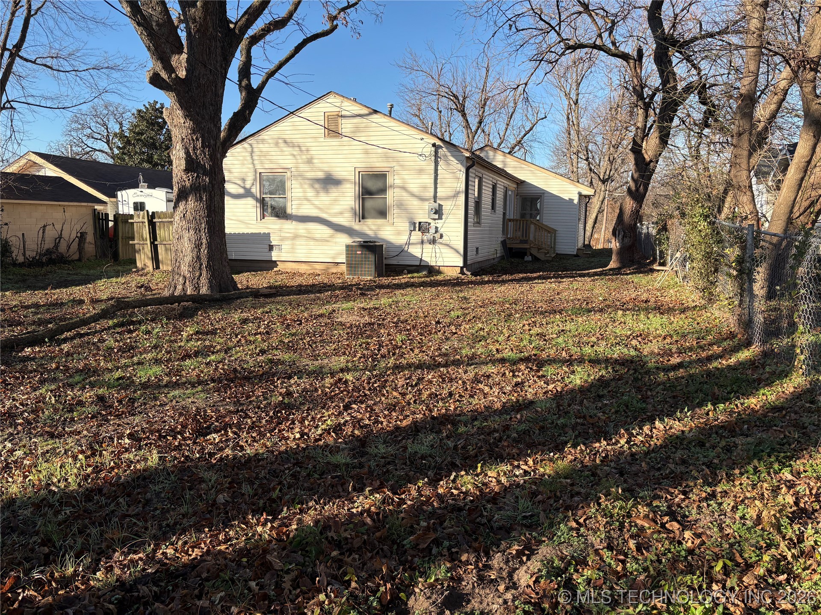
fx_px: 617
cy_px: 308
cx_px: 410
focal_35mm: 26
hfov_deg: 67.3
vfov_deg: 53.1
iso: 64
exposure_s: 1/1799
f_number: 1.6
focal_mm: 5.96
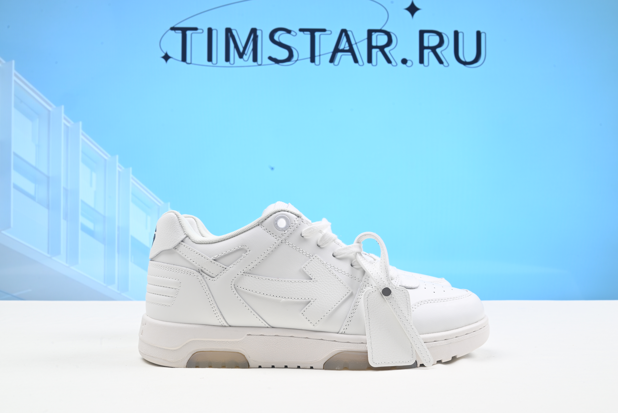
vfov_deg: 33.4
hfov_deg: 48.4
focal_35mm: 40
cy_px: 206
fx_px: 687
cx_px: 309
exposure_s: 1/2
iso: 100
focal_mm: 40
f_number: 16
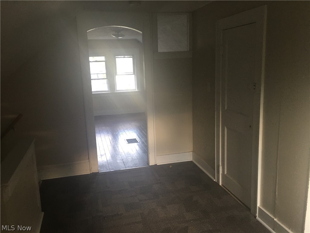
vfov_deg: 48.2
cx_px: 155
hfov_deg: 61.7
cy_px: 116
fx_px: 260
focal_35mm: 29
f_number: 2.2
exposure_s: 1/15
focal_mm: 4.15
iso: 50
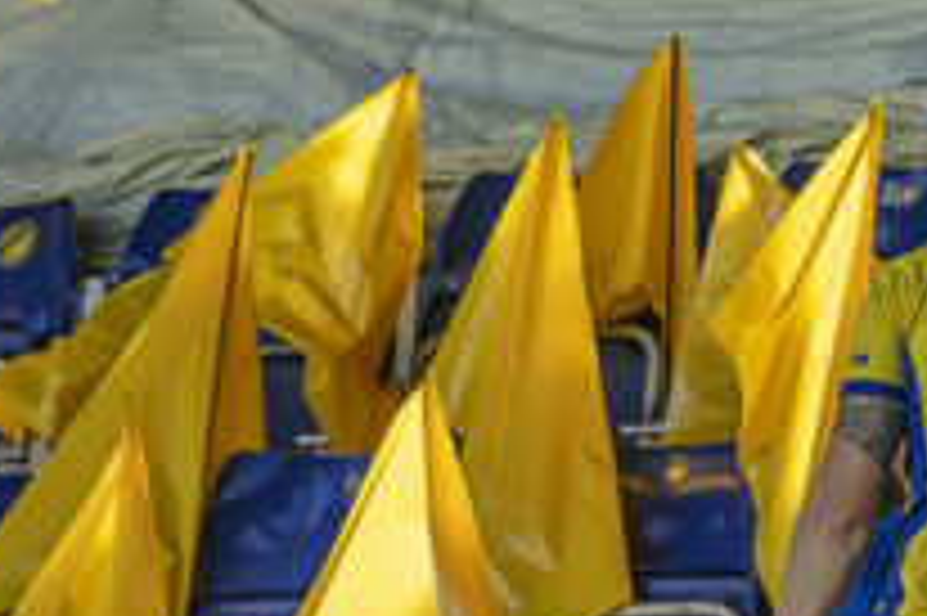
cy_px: 524
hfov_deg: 1.4
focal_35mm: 1494
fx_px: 38439
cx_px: -1076
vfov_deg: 0.9
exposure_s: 1/320
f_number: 4
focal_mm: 300
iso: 100
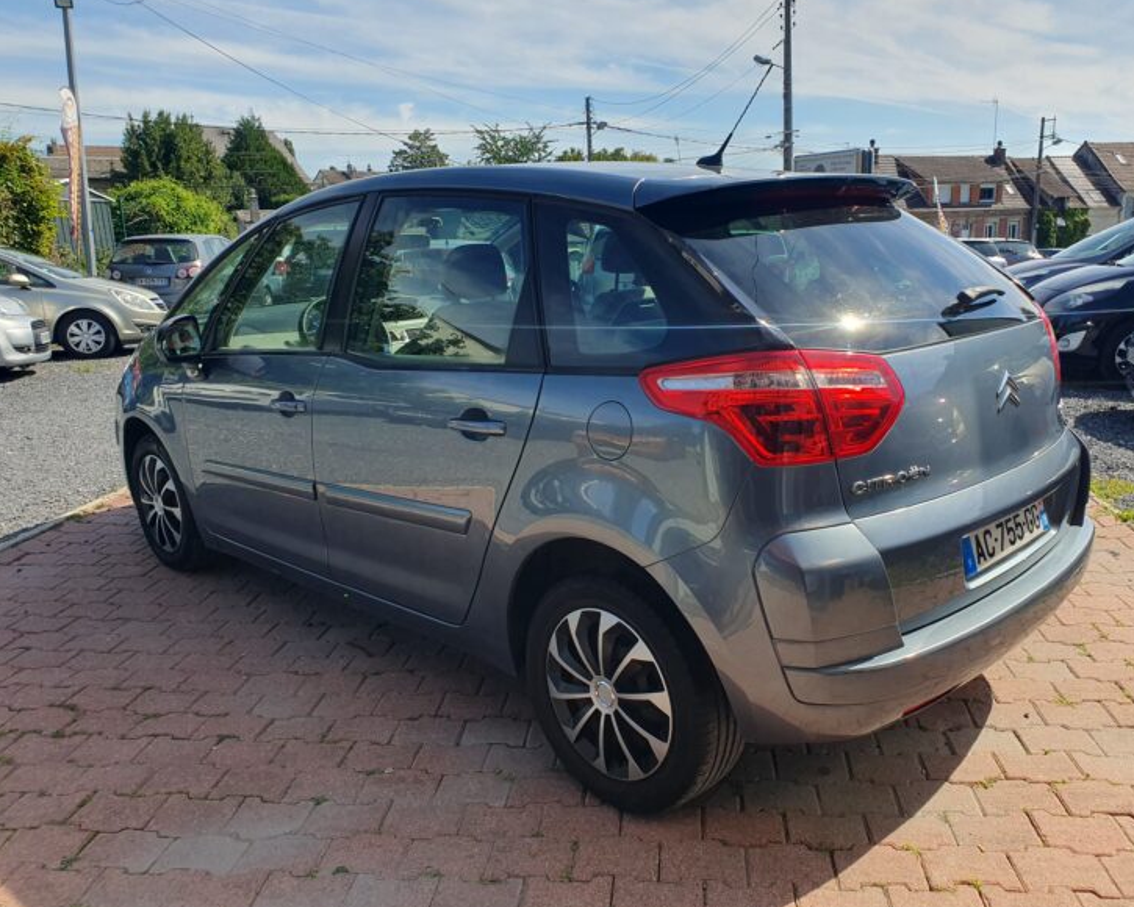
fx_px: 940
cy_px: 449
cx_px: 619
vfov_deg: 51.5
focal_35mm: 28
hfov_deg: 62.1
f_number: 2.4
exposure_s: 1/1204
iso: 50
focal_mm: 4.32
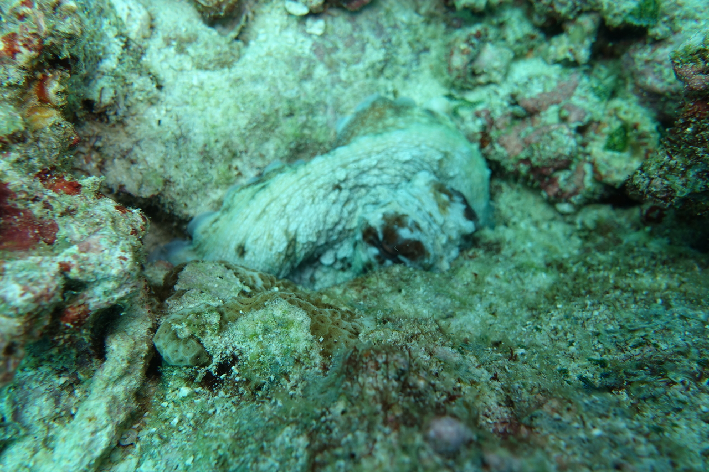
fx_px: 473
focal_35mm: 24
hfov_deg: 73.8
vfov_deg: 53.1
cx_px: 354
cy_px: 236
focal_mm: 8.8
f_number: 4
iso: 125
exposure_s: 1/200
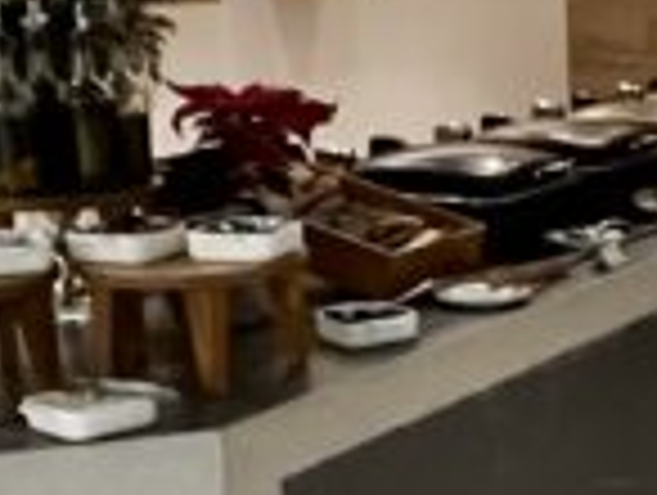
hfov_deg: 19.5
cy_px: 400
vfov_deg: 16.2
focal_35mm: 91
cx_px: 900
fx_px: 1730
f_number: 1.8
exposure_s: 1/40
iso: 800
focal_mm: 1.57
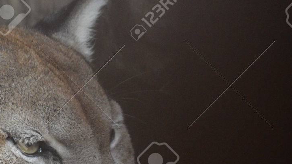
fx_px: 2145
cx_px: 80
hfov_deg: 7.8
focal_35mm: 277
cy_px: 146
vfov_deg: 4.4
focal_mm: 98
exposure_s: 1/60
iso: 3200
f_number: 4.5
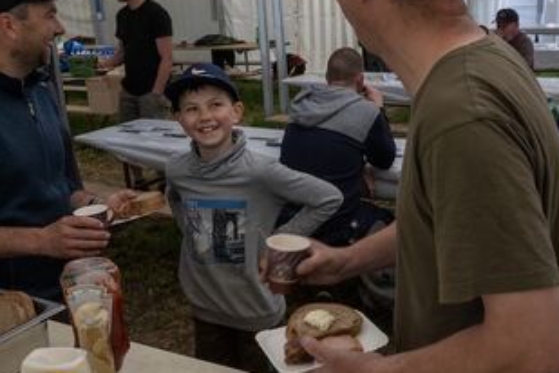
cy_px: 186
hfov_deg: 39.6
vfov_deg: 27.1
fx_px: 774
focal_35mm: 50
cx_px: 313
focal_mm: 28.5
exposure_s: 1/100
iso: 560
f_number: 16
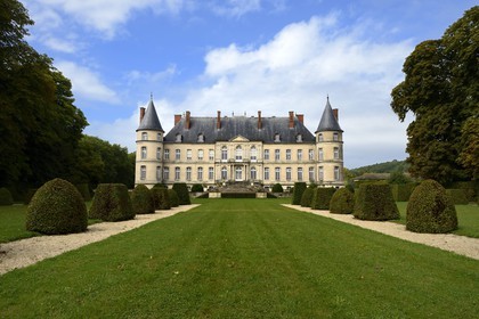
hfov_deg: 73.7
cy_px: 160
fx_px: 319
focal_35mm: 24
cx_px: 240
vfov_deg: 53.1
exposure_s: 1/200
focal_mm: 24
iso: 200
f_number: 13
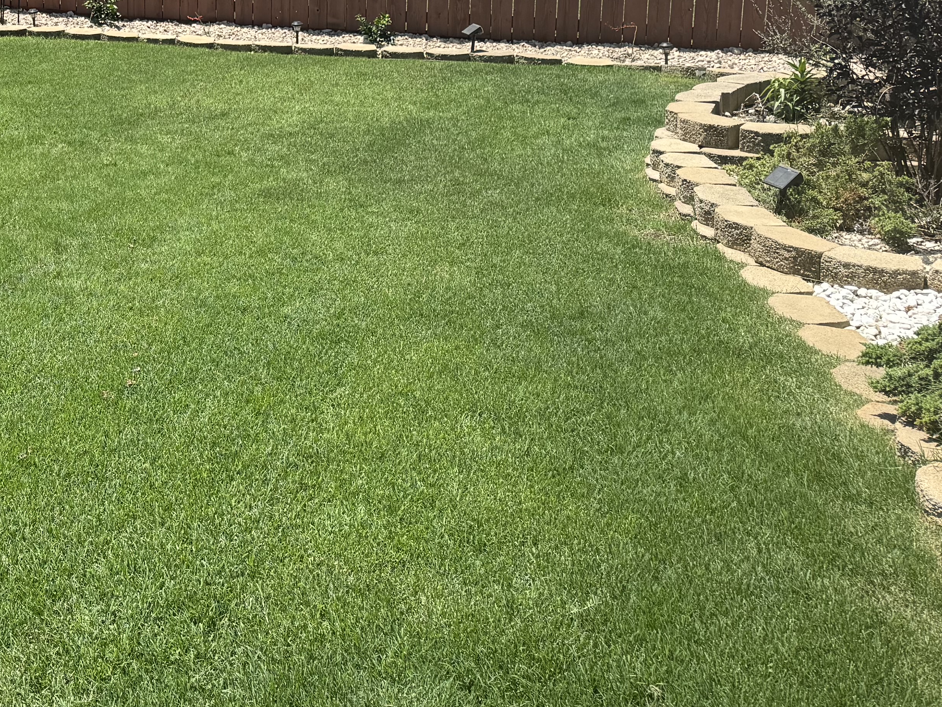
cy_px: 2
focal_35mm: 56
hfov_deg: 32.2
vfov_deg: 24.9
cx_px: 44
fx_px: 1524
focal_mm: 6.76
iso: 80
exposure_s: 1/3802
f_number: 1.78
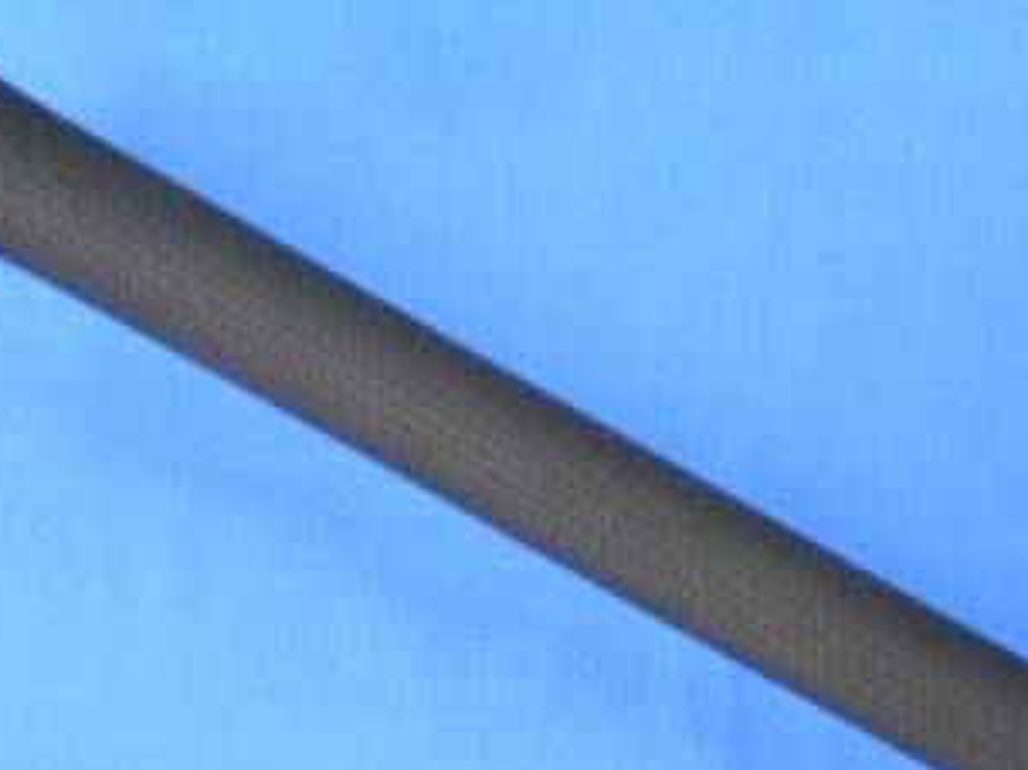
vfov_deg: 26.4
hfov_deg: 34.7
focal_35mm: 55
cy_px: 516
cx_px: 655
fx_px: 1633
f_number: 3.2
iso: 360
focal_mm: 4.6
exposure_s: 1/30
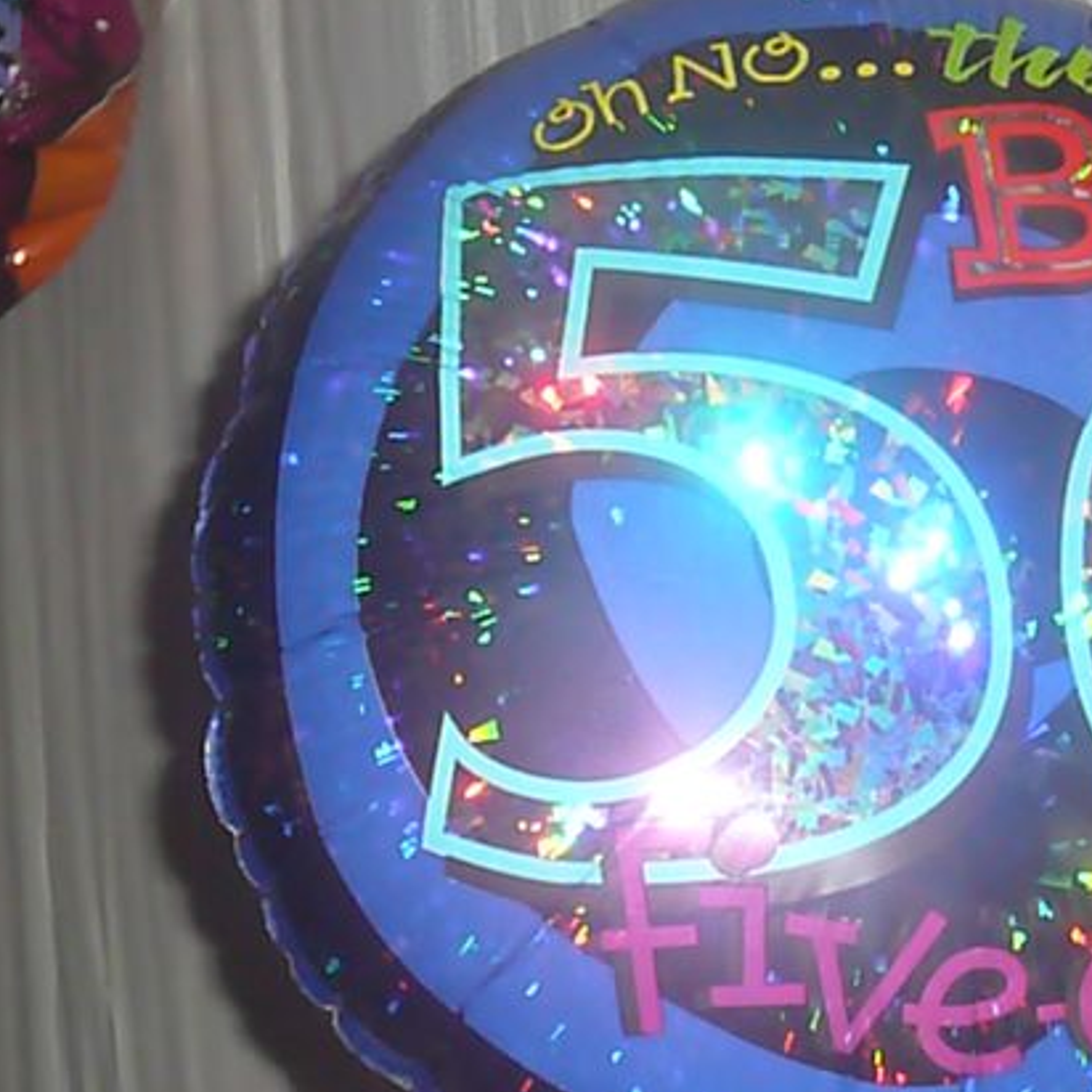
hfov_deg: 10.8
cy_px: 626
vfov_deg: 10.8
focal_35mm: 162
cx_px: 615
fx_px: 5782
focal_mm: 17.6
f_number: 3.9
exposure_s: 1/30
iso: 800
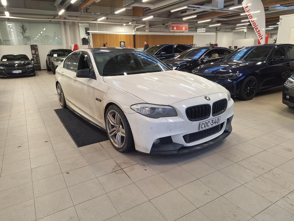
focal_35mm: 23
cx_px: 147
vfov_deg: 58.9
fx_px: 195
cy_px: 110
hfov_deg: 73.9
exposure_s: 1/50
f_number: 1.8
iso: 100
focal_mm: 5.54
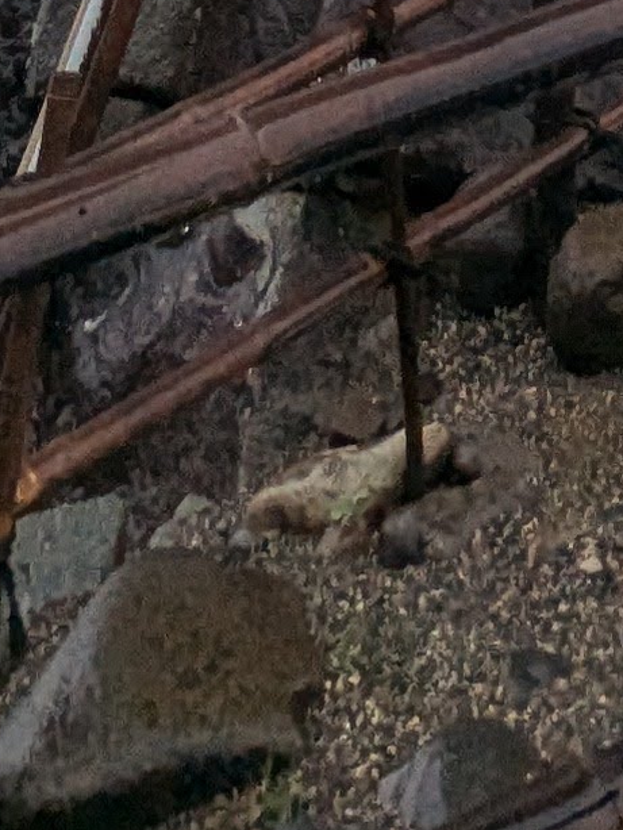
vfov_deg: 10.4
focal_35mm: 105
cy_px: -1859
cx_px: 595
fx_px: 2518
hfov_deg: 13.9
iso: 46
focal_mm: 2.35
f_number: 2.2
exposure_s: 1/522
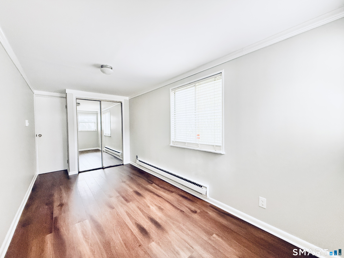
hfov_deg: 102.1
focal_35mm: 14
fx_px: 139
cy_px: 129
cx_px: 172
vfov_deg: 85.7
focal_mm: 2.22
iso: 500
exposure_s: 1/60
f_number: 2.2
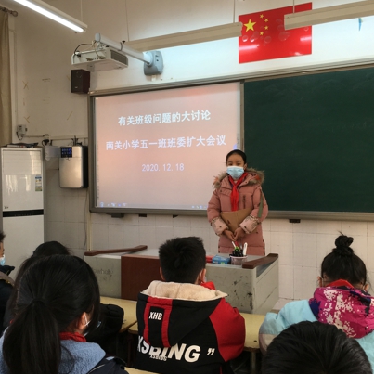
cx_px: 182
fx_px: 428
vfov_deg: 47.2
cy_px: 189
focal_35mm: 35
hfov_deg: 47.2
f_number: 2.2
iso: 40
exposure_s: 1/100
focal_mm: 4.15
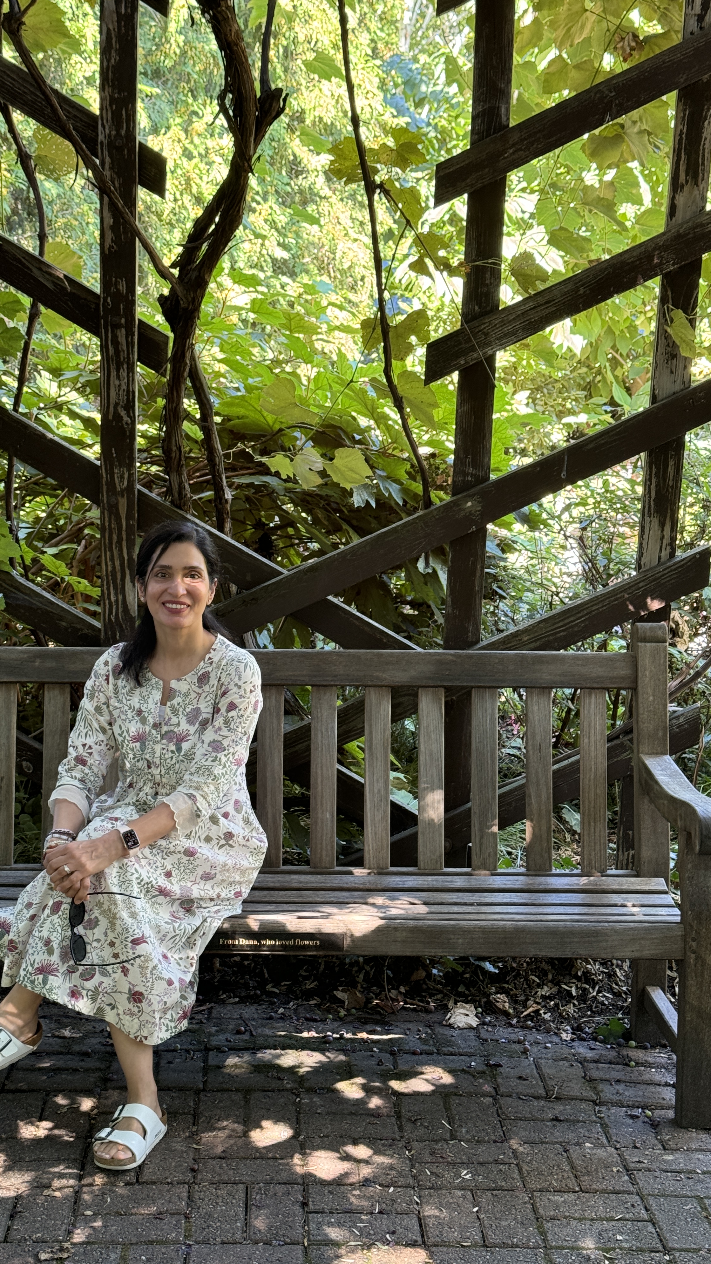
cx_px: 251
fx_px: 1776
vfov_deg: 39.2
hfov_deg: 22.6
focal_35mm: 53
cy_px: 635
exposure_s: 1/60
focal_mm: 6.76
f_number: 1.78
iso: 125
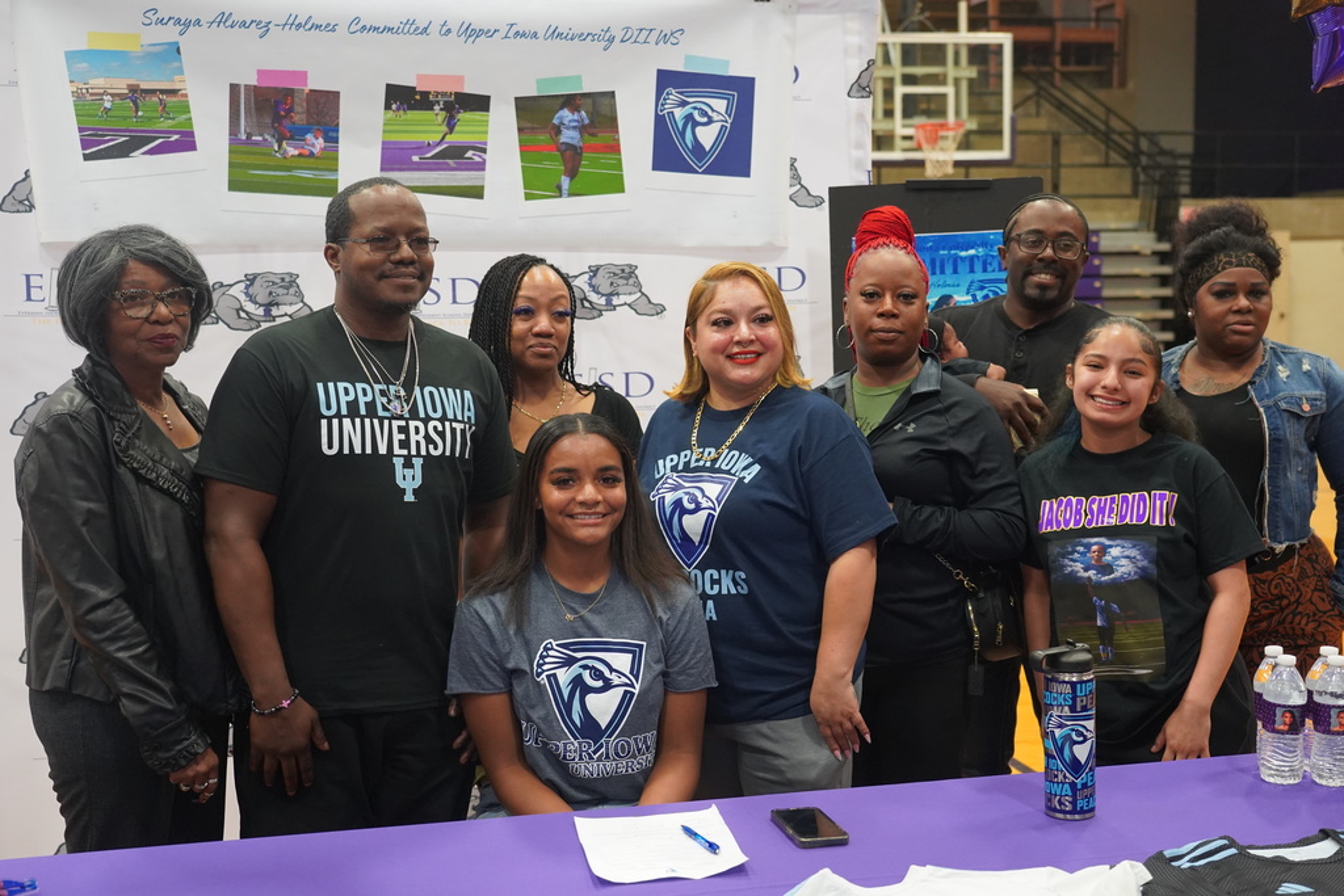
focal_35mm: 43
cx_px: 672
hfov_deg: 45.4
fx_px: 1605
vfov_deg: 31.2
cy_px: 448
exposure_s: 1/160
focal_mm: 43
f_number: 4
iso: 4000
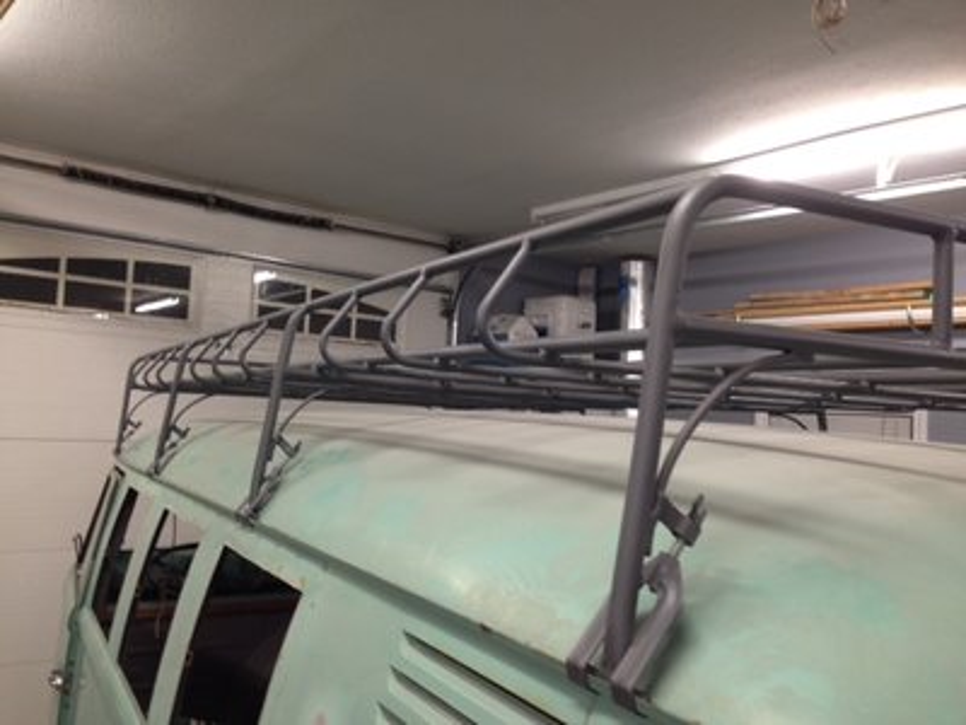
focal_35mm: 33
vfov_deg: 42.9
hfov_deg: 55.4
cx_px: 483
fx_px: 921
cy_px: 362
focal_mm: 4.13
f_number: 2.4
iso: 80
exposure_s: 1/20
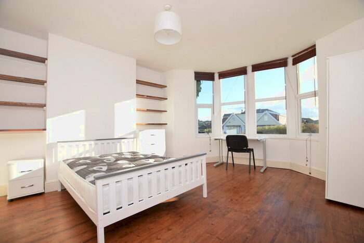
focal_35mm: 15
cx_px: 182
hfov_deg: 100.4
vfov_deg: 77.4
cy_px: 122
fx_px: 152
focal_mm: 10
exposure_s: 1/200
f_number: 4
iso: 100
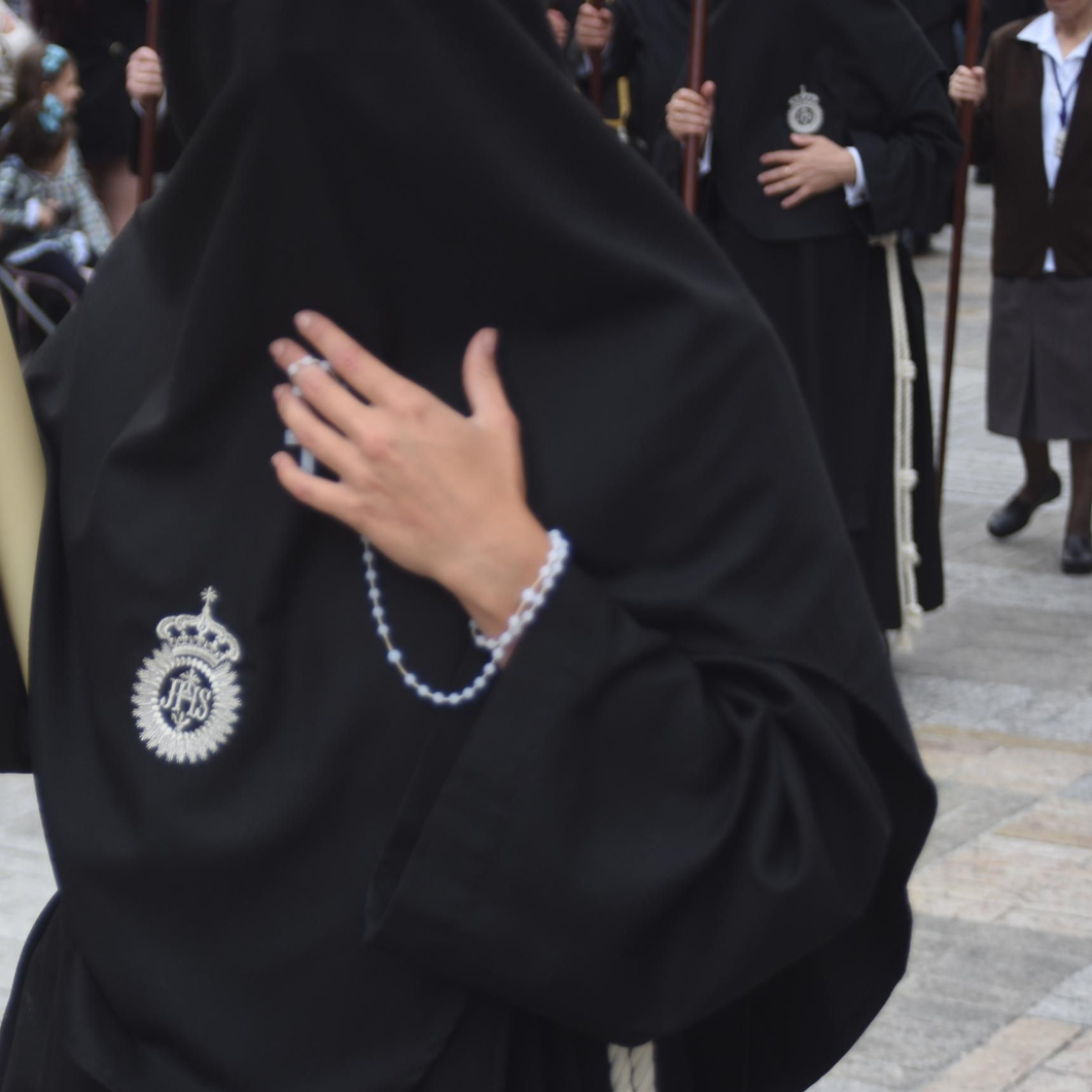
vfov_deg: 17.4
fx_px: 3569
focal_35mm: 100
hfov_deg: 17.3
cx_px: 272
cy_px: 547
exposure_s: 1/320
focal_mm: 78
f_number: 5.6
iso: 360
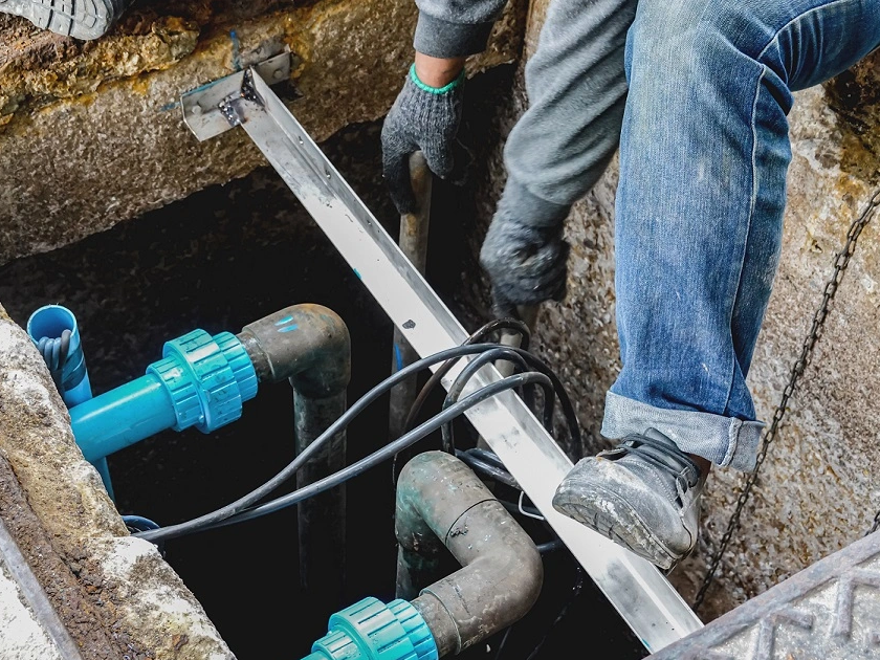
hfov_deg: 27.8
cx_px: 454
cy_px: 333
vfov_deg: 21.0
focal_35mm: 70
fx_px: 1780
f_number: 4
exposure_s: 1/60
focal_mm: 23.39
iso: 800
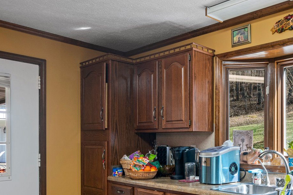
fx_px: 293
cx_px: 220
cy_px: 144
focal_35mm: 36
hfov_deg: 50.9
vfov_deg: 36.1
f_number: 7.1
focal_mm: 16
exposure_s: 1/8
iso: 400
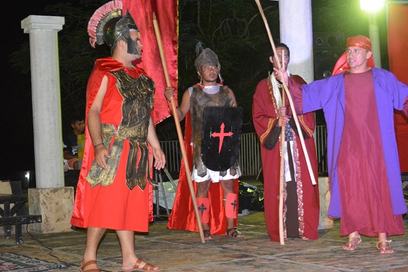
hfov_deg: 31.9
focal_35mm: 63
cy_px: 136
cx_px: 204
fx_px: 714
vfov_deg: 21.6
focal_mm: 42
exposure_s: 1/60
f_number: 5
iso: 3200
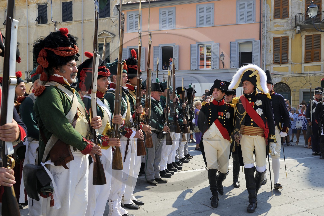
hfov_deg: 58.7
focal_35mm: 32
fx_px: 288
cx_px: 162
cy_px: 108
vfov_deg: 41.1
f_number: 10
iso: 400
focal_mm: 32
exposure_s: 1/320
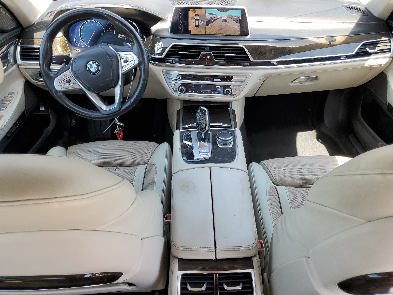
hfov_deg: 67.3
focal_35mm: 26
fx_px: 295
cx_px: 196
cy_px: 148
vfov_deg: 53.1
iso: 50
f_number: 1.5
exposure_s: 1/208
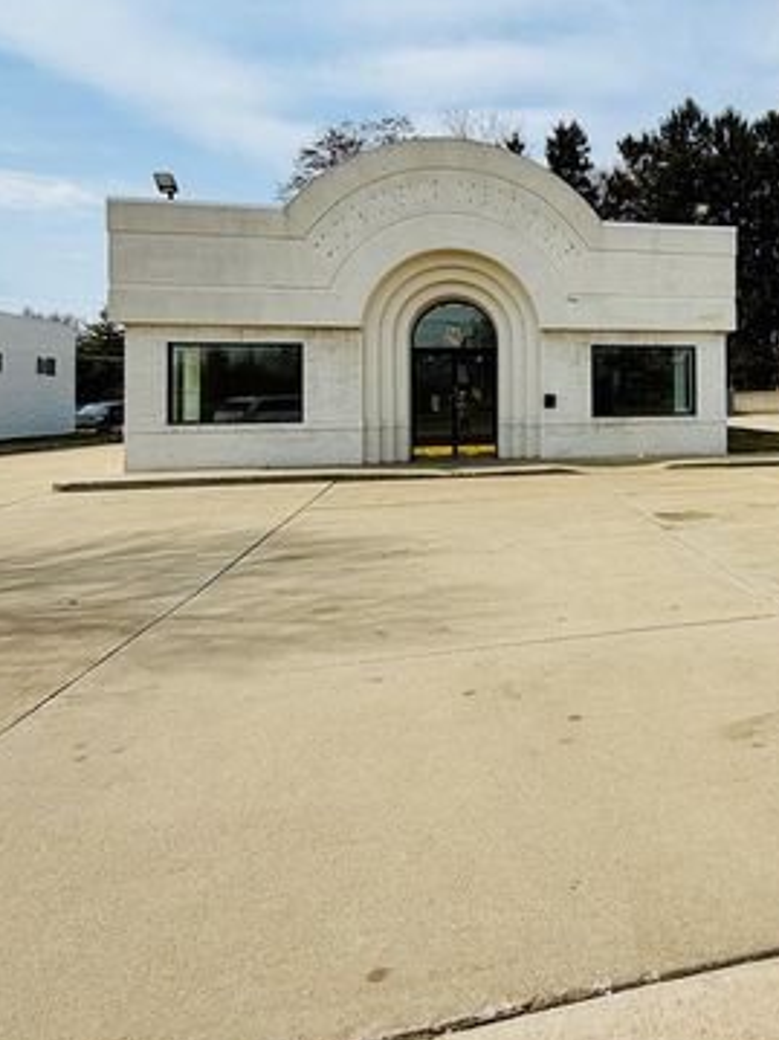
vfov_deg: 66.2
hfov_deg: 48.7
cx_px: 666
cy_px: 381
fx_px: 781
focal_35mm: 26
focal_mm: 2.22
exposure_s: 1/1534
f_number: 2.2
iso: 20
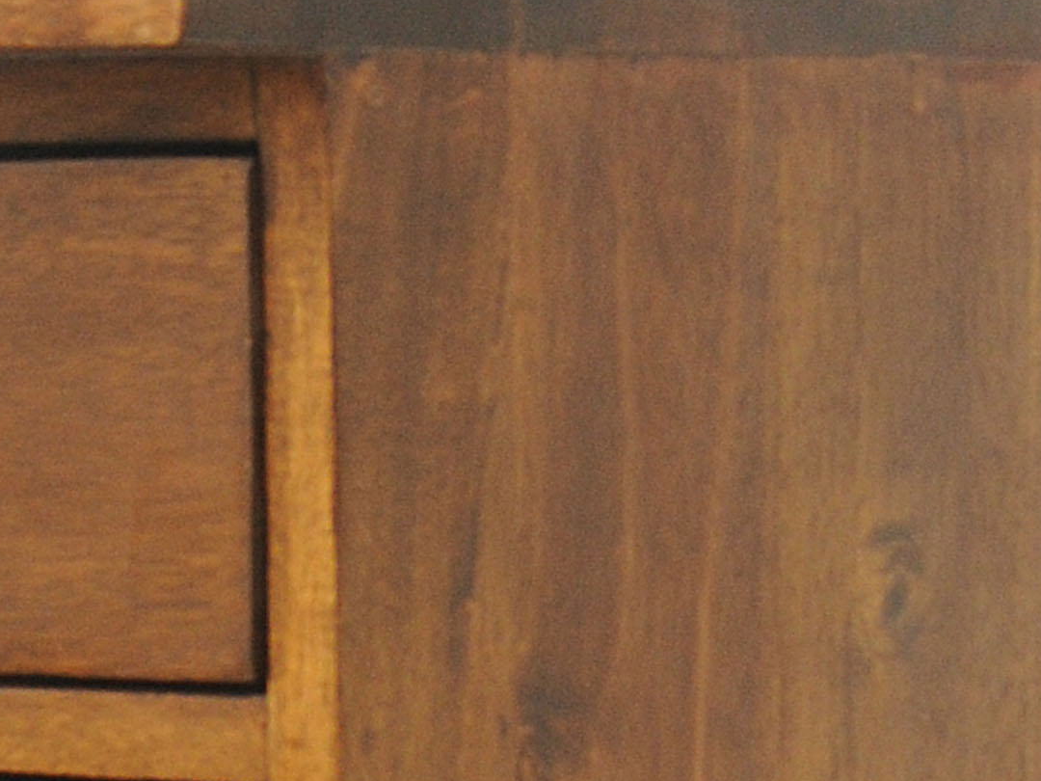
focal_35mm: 183
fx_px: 5503
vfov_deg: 7.9
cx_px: 278
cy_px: 1246
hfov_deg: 10.8
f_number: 5.6
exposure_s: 1/250
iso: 400
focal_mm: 32
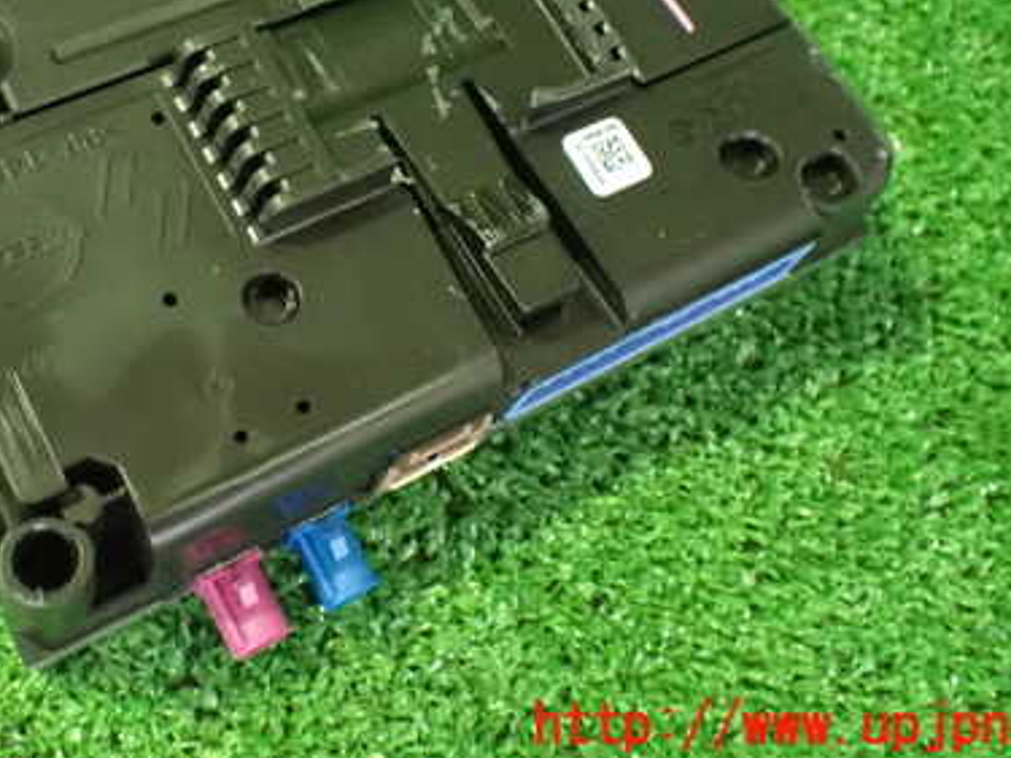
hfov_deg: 39.2
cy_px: 154
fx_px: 1401
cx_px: 334
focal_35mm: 48
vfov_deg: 29.6
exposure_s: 1/25
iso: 1600
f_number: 2.3
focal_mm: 5.4
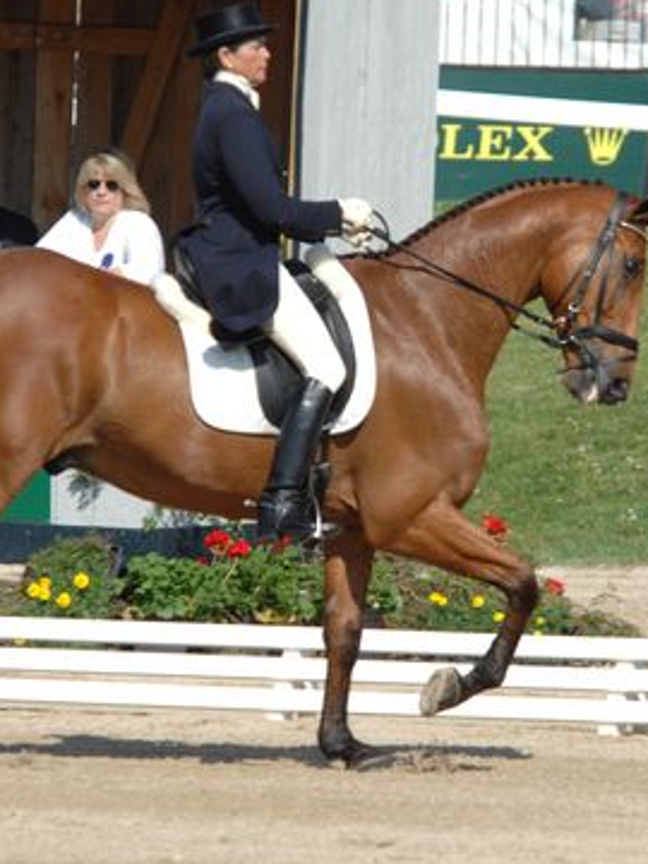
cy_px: 385
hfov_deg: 2.2
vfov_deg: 3.0
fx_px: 16598
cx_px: 377
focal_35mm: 665
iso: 200
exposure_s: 1/800
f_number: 6.7
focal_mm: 260
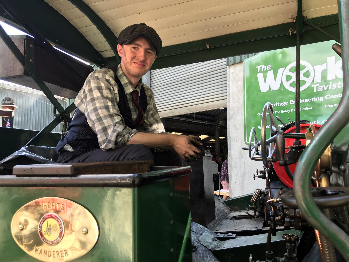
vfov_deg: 49.7
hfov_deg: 63.4
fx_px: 282
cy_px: 131
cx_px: 174
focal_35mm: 28
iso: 20
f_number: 1.8
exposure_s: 1/114
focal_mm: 3.99
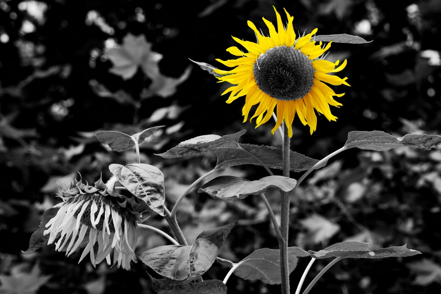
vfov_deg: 13.0
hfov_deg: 19.5
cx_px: 220
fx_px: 1286
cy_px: 147
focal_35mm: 105
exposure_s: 1/200
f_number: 7.1
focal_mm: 105
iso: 100
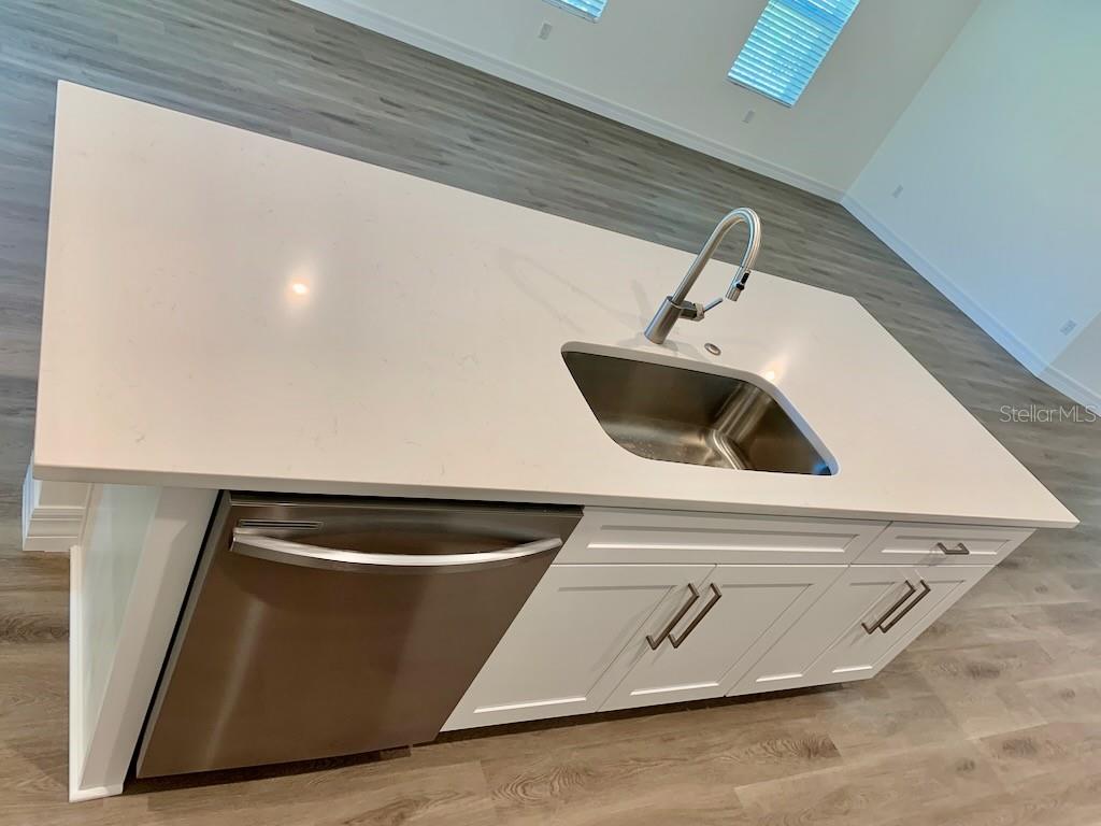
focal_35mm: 26
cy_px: 413
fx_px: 827
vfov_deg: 53.1
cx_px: 550
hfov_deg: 67.3
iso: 64
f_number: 1.8
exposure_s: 1/60
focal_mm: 4.25
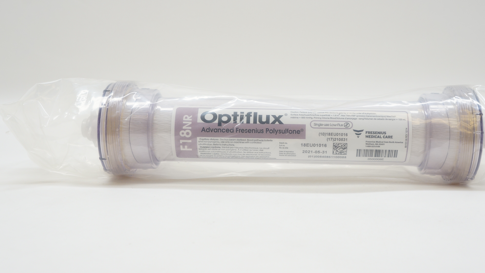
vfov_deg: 26.7
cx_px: 269
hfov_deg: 45.7
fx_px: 574
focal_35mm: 45
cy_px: 126
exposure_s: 1/60
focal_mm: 23
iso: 400
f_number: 6.3
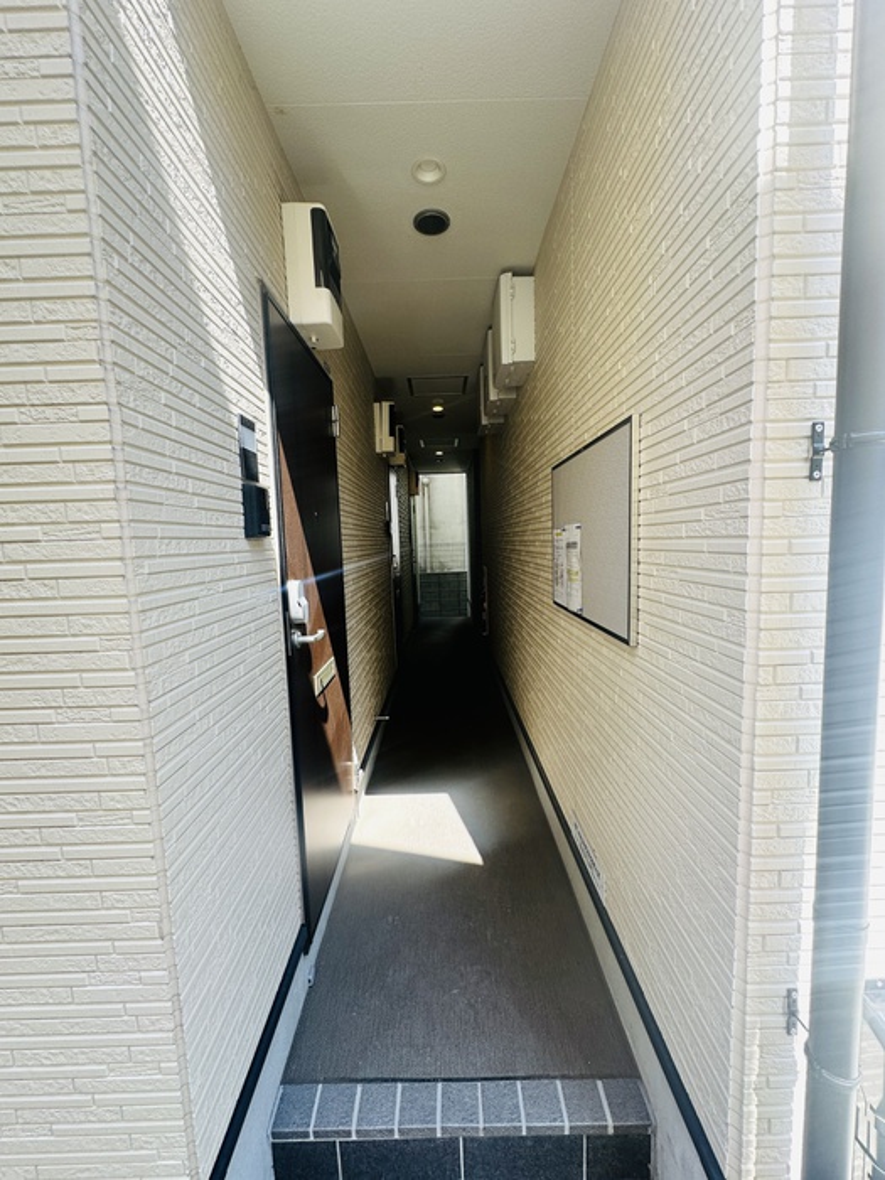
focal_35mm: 14
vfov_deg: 102.1
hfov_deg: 85.7
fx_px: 477
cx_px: 442
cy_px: 590
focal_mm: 2.22
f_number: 2.2
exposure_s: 1/105
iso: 40
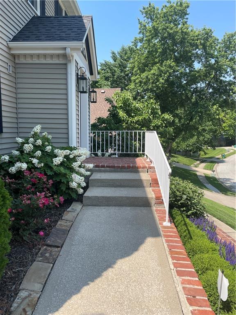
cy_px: 158
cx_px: 118
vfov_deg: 67.3
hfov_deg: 53.1
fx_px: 236
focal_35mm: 26
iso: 32
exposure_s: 1/1742
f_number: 1.6
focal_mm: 4.2
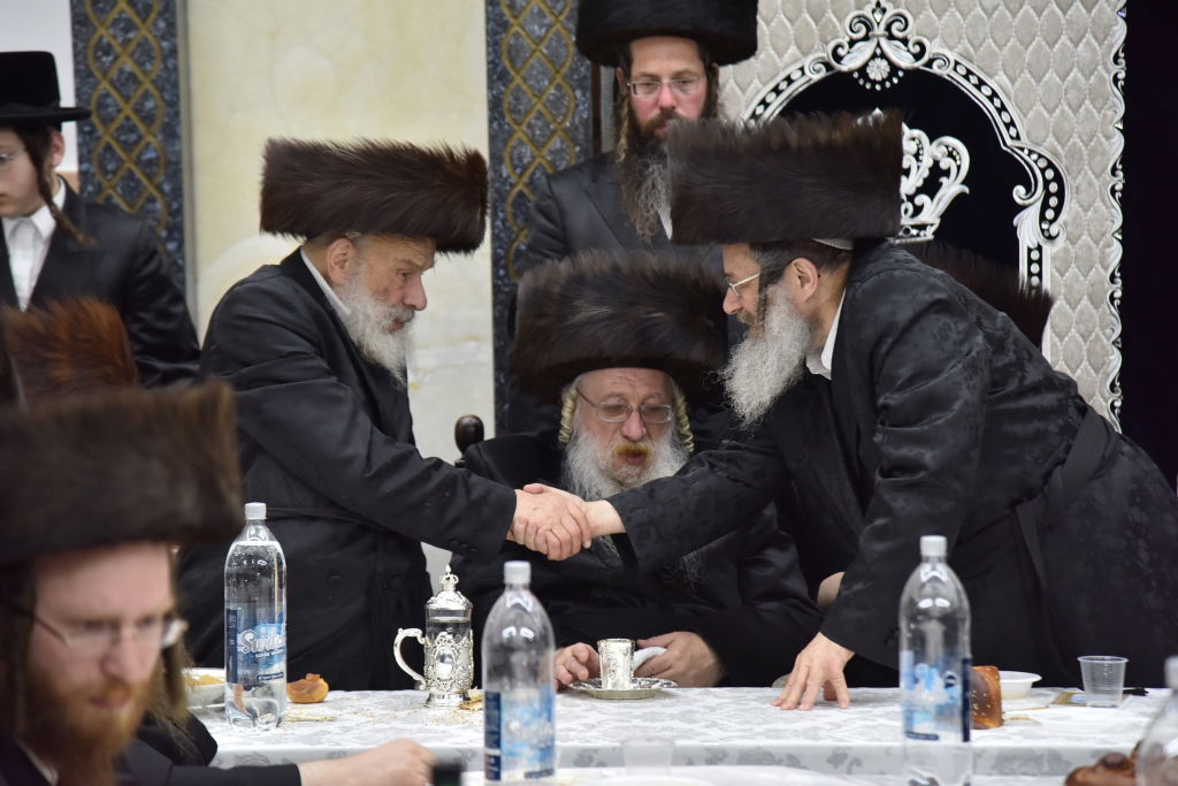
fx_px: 3927
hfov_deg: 17.1
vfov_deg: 11.4
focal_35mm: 120
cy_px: 393
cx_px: 589
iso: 1250
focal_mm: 120
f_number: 4
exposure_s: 1/250
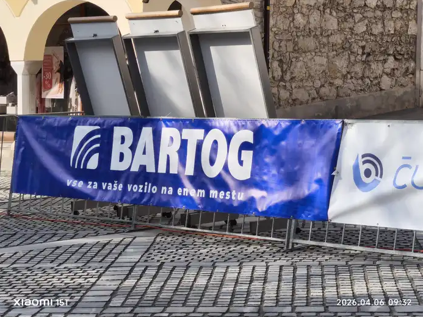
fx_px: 1210
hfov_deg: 19.8
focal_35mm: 99
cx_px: 212
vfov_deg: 14.9
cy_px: 159
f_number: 1.9
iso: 50
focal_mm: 7.1
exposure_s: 1/980
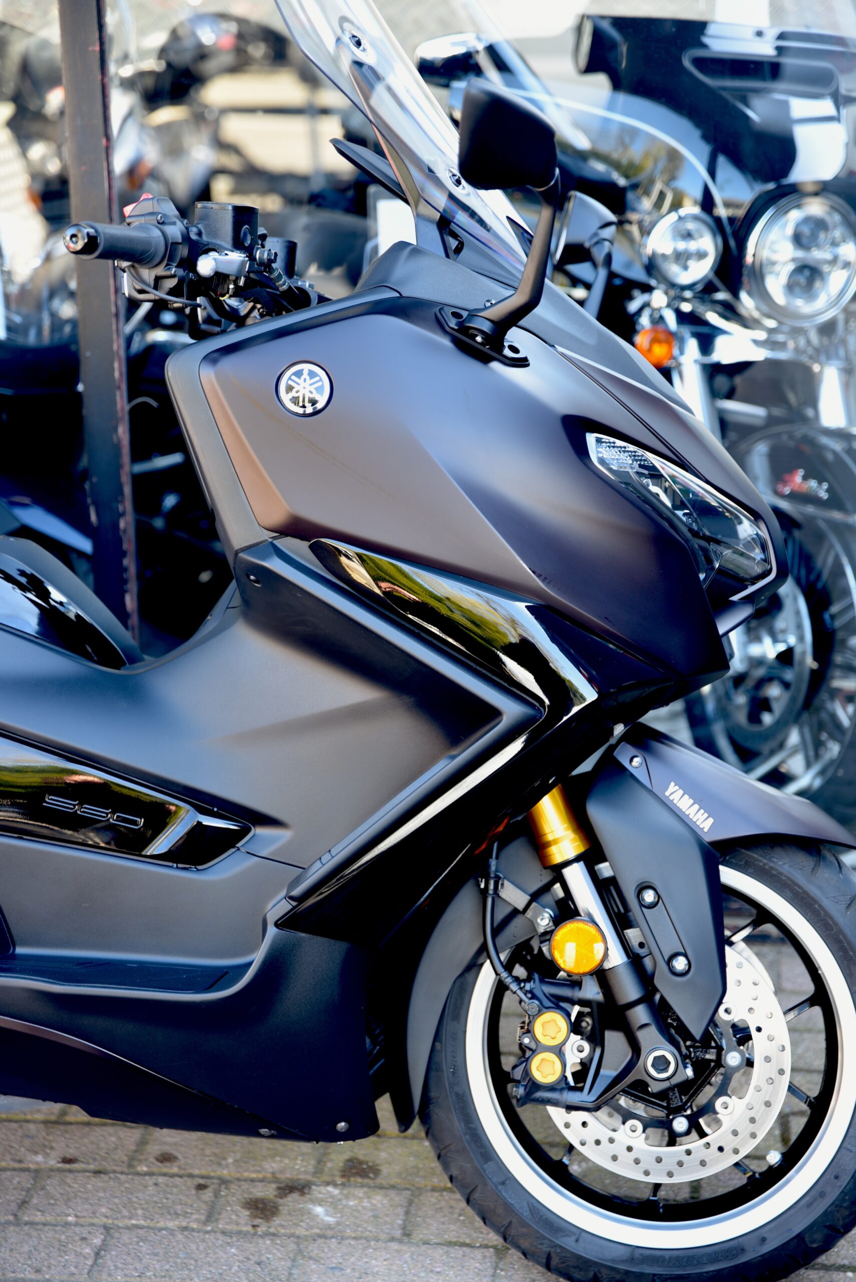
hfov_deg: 19.5
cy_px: 641
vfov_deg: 28.8
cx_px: 428
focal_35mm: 70
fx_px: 2494
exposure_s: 1/25
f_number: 2.8
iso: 100
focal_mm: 70
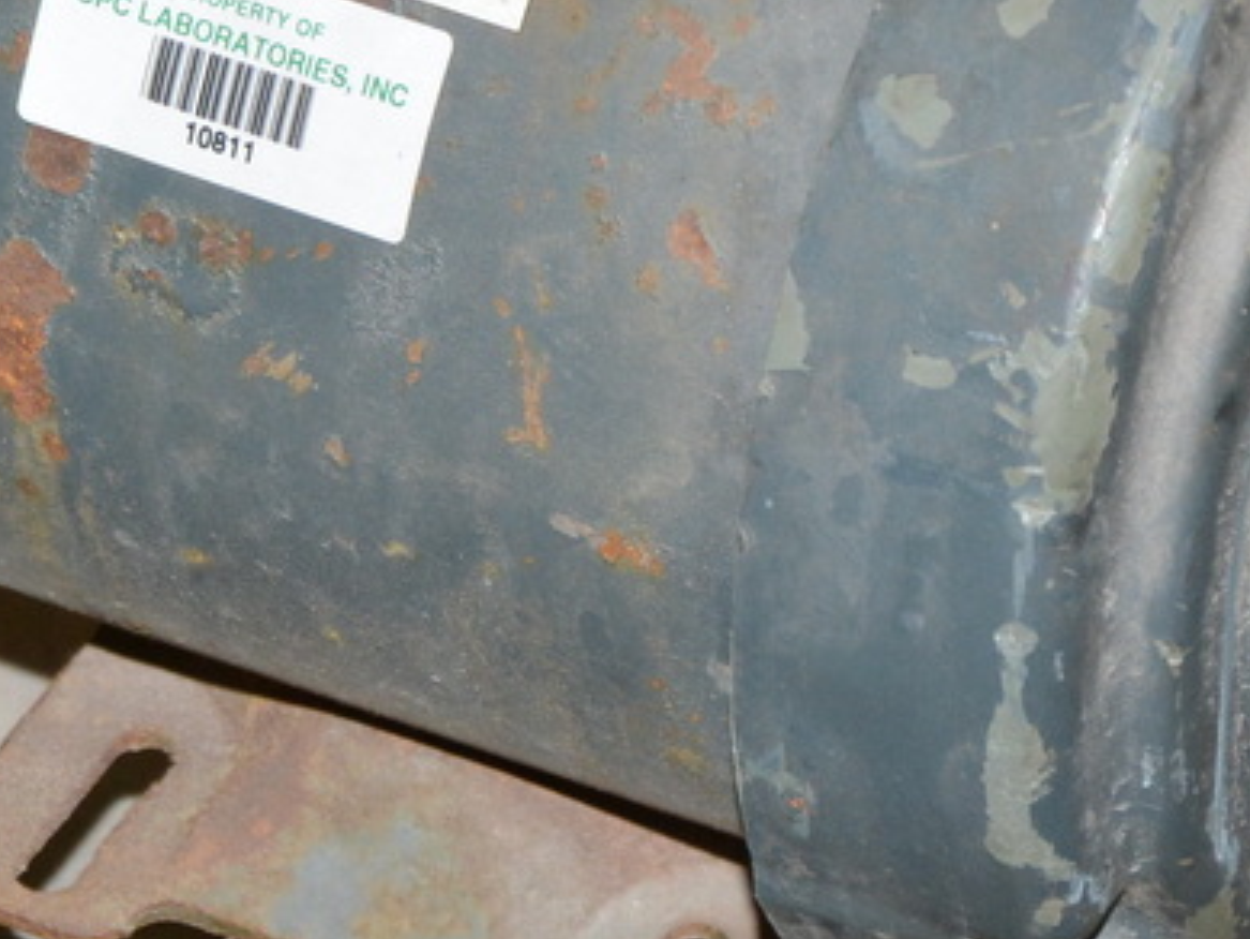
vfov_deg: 3.4
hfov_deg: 4.5
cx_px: -549
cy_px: 225
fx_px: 15930
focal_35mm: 441
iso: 800
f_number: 7.1
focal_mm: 70
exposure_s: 1/60
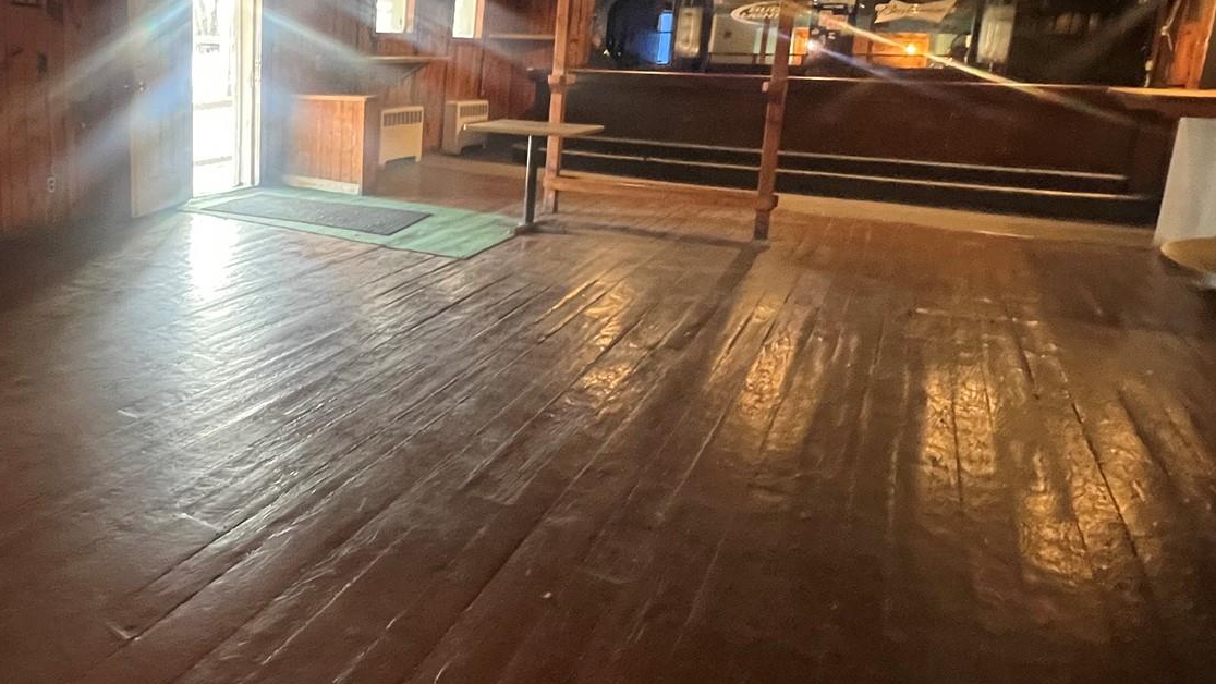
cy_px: 234
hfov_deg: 67.7
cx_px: 316
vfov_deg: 43.8
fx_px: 838
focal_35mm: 26
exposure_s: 1/60
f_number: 1.8
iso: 800
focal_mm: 1.57
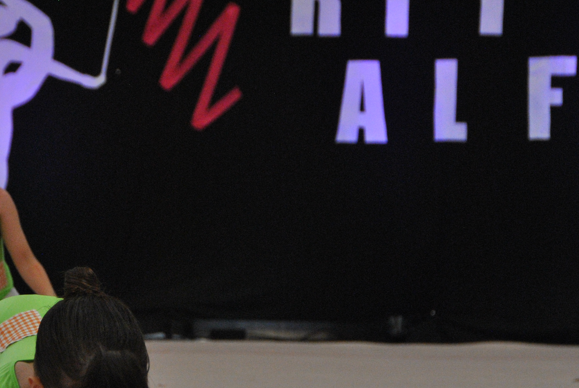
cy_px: 310
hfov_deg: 7.1
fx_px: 4638
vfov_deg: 4.8
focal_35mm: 288
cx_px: 162
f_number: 5.6
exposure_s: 1/320
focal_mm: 102
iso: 800
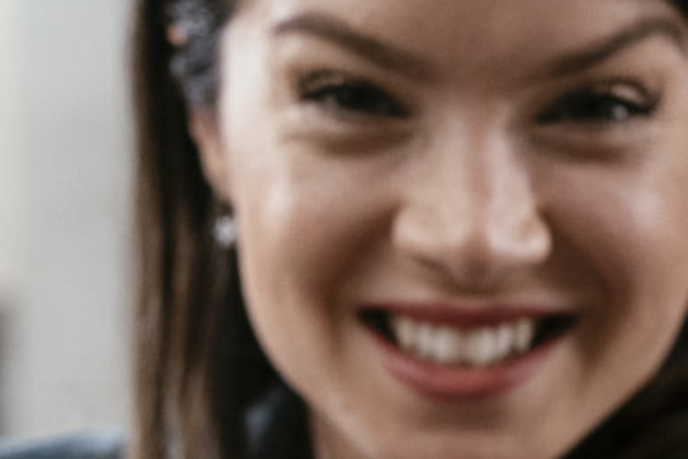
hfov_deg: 9.8
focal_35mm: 210
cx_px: 78
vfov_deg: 6.4
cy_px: 827
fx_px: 4013
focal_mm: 50
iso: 800
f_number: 4
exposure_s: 1/200
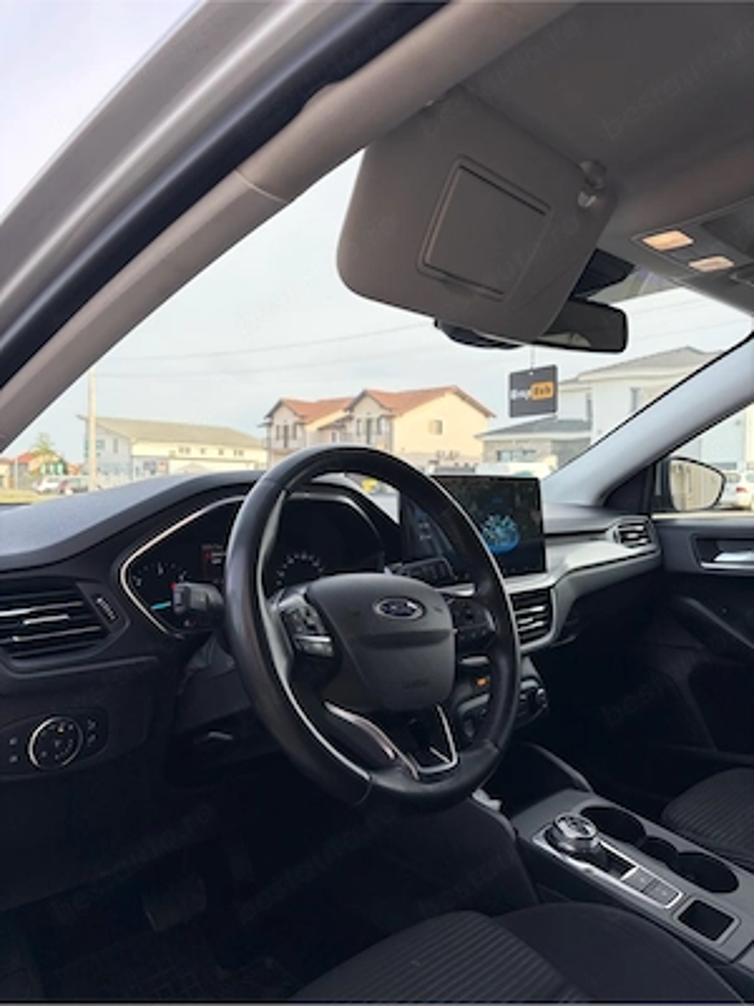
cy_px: 503
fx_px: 755
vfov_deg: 67.3
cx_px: 377
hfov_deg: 53.1
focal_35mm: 26
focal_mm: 5.96
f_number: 1.6
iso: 50
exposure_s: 1/571
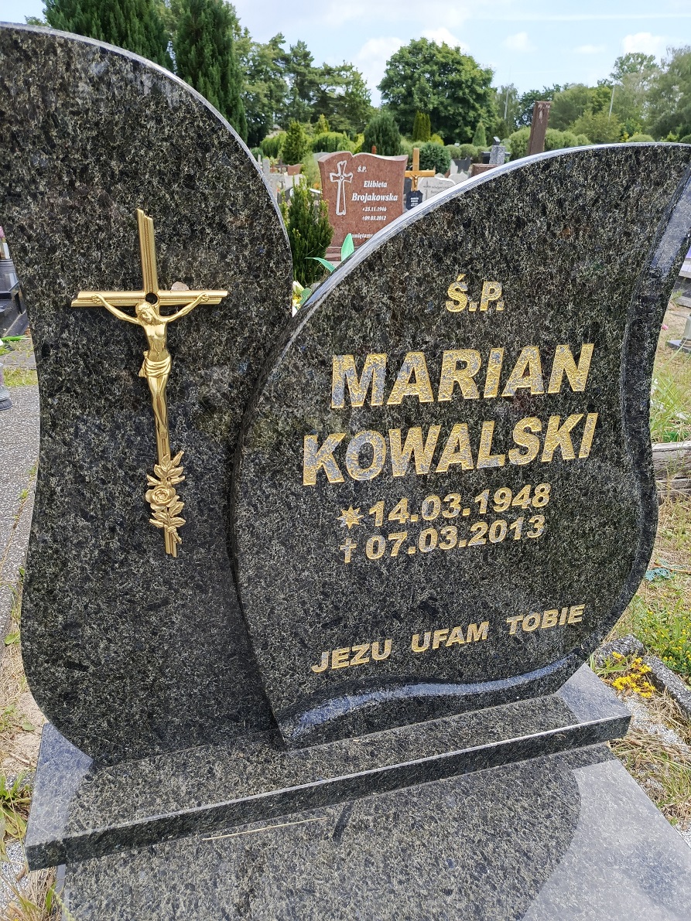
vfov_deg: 71.6
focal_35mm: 24
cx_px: 346
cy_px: 460
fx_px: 639
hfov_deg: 56.8
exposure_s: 1/200
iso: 97
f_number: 1.75
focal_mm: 5.25
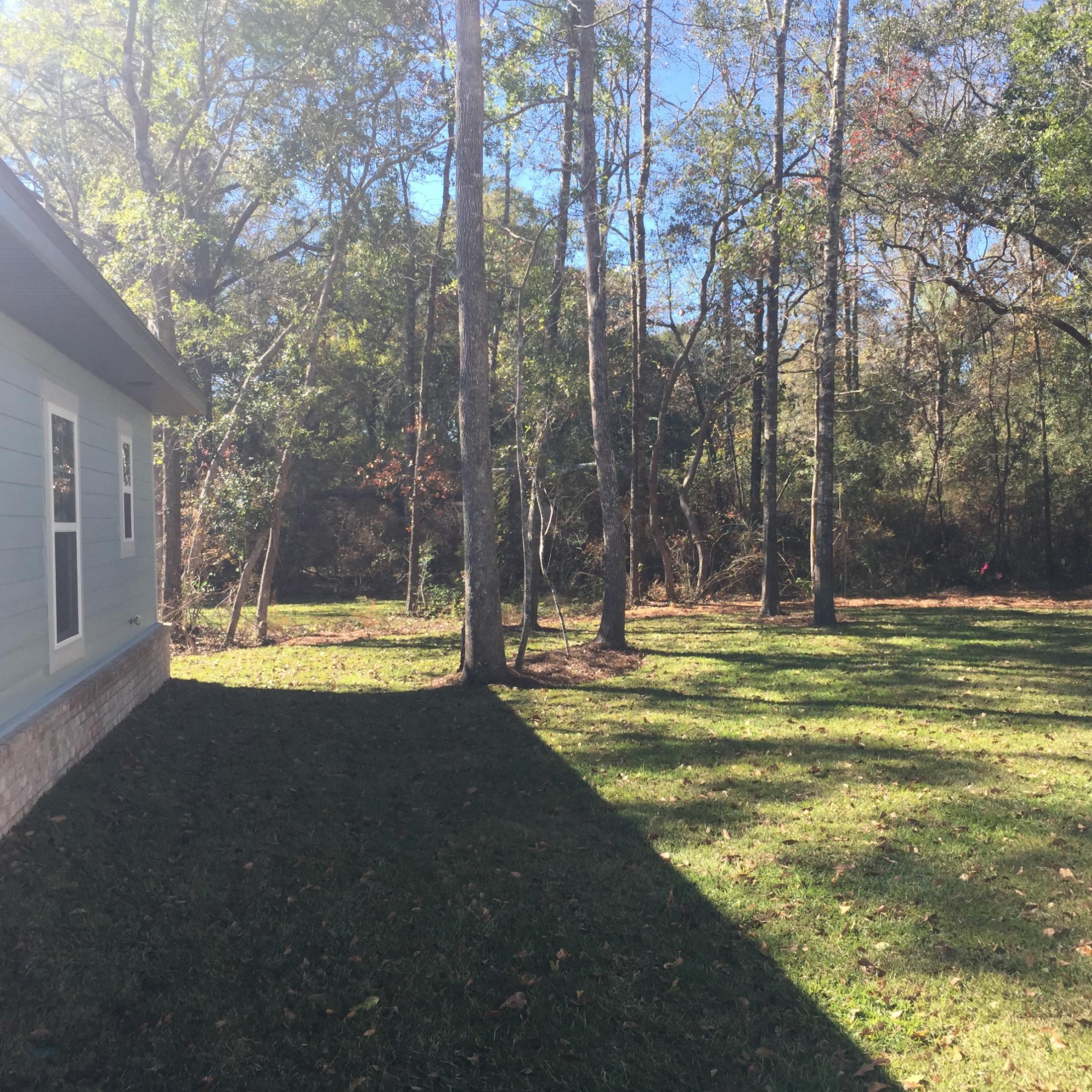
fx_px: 1249
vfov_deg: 47.2
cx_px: 601
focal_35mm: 35
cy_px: 542
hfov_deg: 47.2
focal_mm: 4.15
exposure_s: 1/648
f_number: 2.2
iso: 32
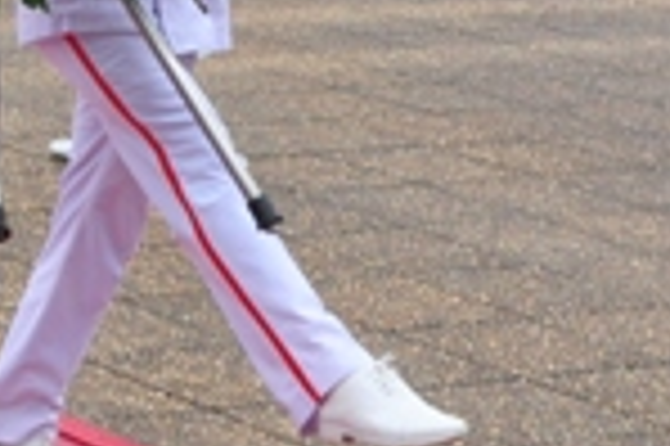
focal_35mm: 190
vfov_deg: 7.1
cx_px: -650
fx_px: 3523
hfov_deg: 10.1
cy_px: -194
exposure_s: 1/125
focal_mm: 25
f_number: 9
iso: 500
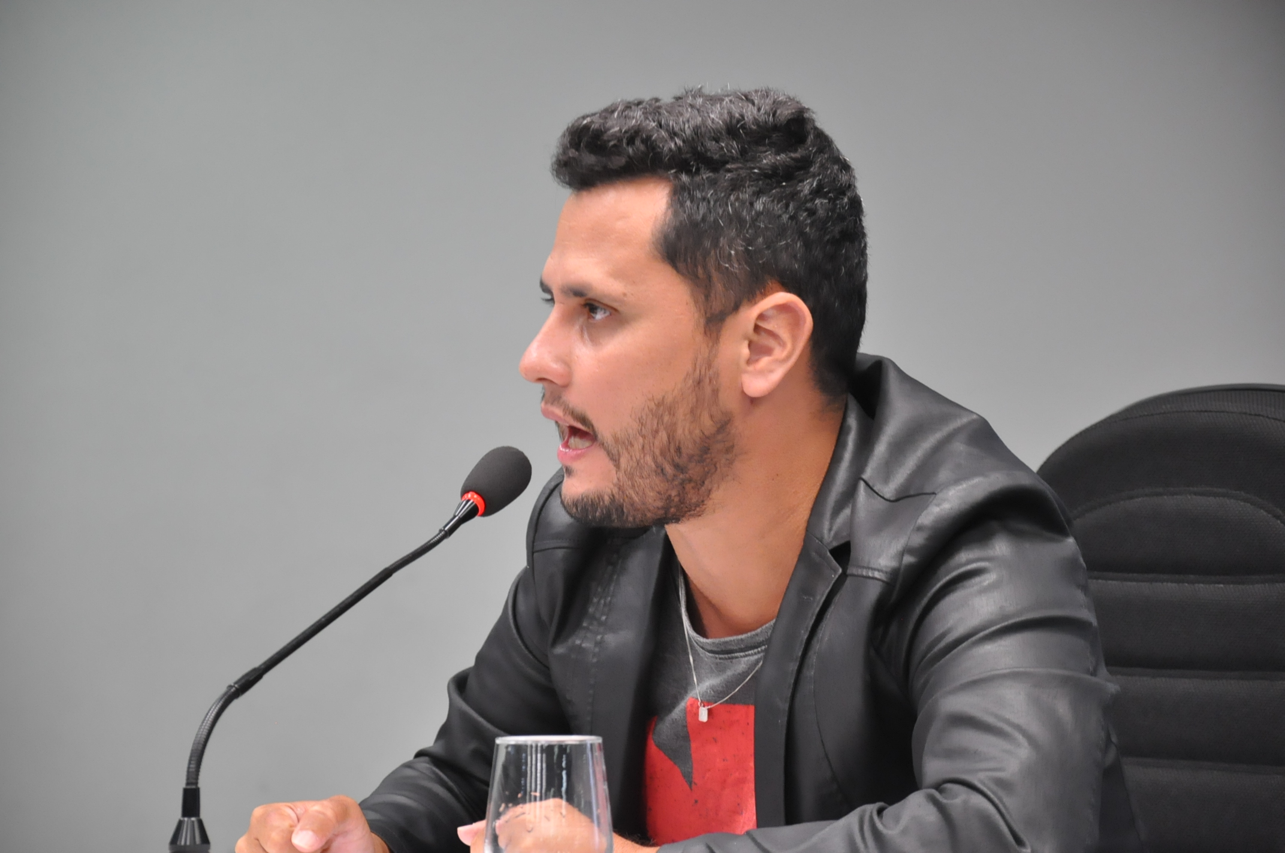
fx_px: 5615
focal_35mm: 158
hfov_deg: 13.1
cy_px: 426
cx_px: 642
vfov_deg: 8.7
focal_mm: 105
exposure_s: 1/50
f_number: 5.6
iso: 2000
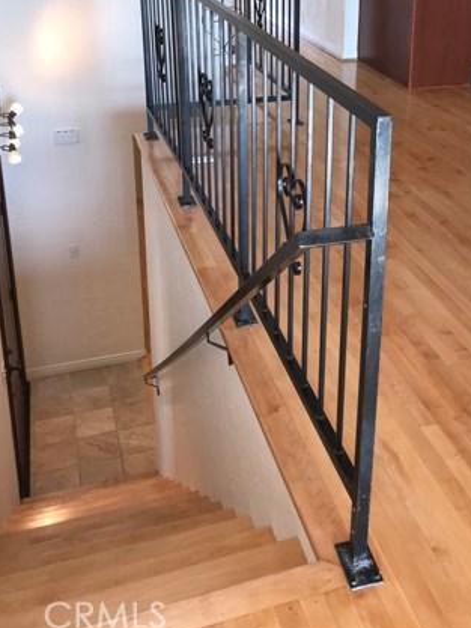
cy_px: 155
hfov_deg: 33.3
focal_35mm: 43
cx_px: 310
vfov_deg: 42.5
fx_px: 780
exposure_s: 1/32
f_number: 1.8
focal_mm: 3.99
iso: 20
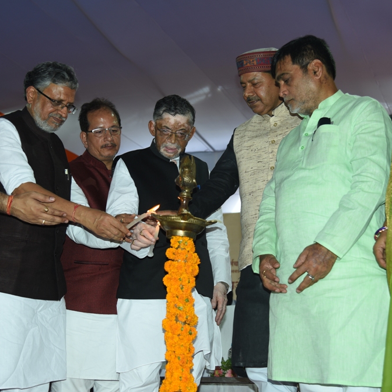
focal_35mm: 57
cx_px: 190
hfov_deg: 30.0
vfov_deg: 30.0
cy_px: 197
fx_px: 730
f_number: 4
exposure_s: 1/60
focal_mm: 44
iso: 250
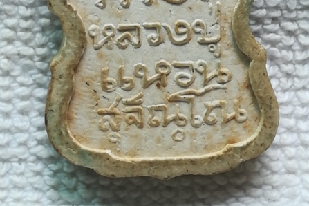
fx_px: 936
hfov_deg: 18.8
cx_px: 155
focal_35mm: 109
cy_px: 32
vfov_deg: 12.5
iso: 200
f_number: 2.2
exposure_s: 1/33.3
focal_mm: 3.83
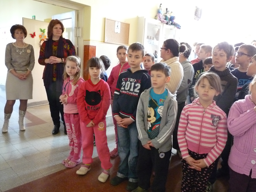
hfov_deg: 65.3
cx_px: 128
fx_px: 200
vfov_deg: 51.4
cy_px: 96
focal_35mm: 27
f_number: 2.8
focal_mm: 4.8
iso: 800
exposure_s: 1/50
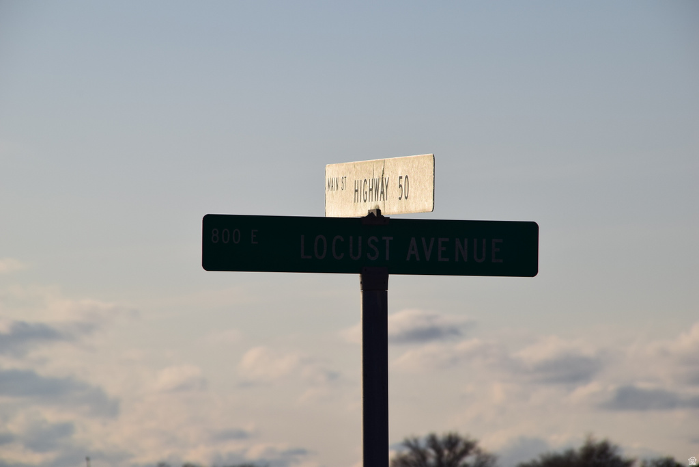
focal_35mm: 300
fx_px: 5825
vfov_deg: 4.6
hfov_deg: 6.9
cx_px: 350
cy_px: 234
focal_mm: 200
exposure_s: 1/500
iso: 200
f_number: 11
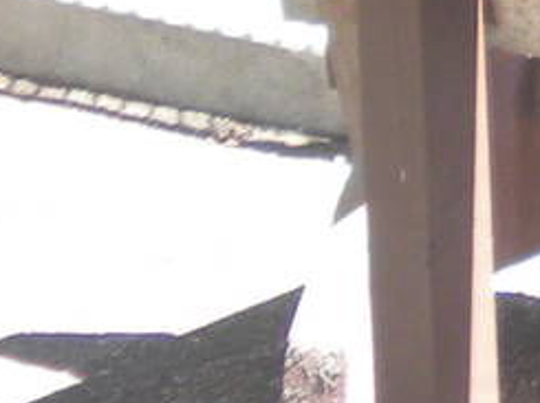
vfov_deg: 5.8
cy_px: -751
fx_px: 3770
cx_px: 1713
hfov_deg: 7.2
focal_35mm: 242
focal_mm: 6.6
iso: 90
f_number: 3.5
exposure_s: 1/117
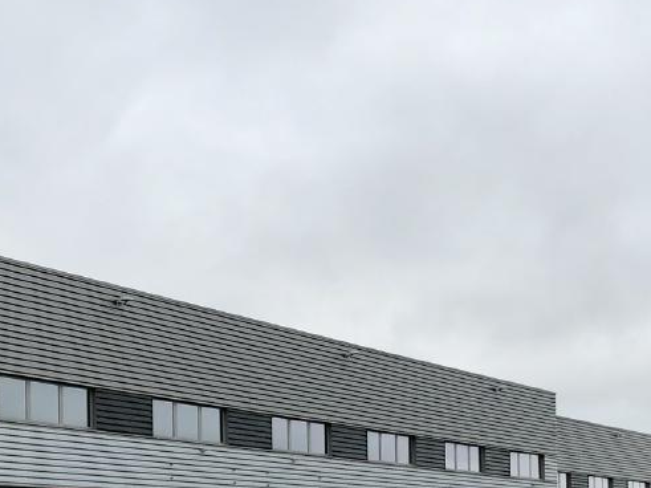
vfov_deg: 19.4
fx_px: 1373
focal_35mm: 73
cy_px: 513
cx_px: 312
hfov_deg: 26.7
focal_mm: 3.99
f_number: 1.8
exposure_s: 1/480
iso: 20
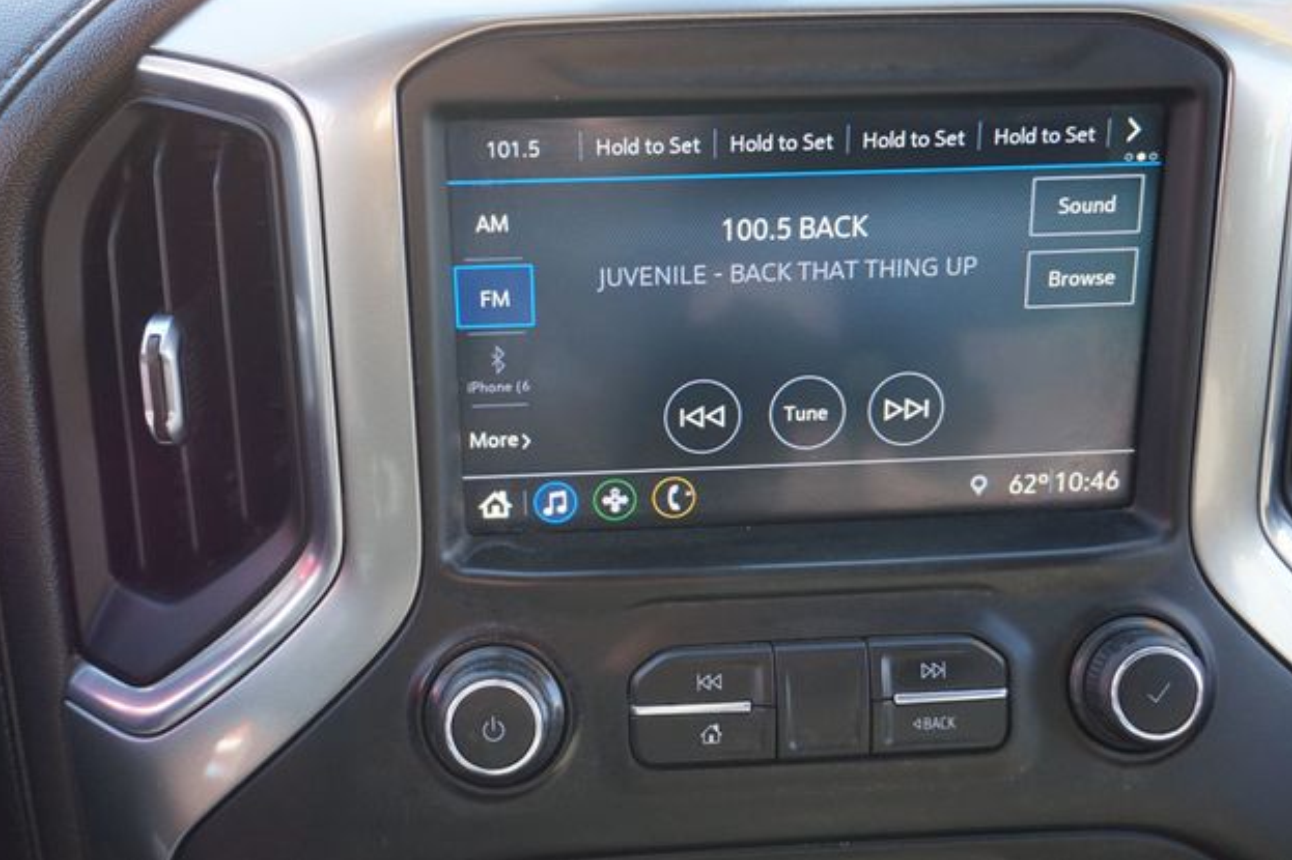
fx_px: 1382
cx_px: 639
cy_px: 421
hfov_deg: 50.1
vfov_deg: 34.6
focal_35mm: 39
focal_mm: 25
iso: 400
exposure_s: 1/60
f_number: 4.5
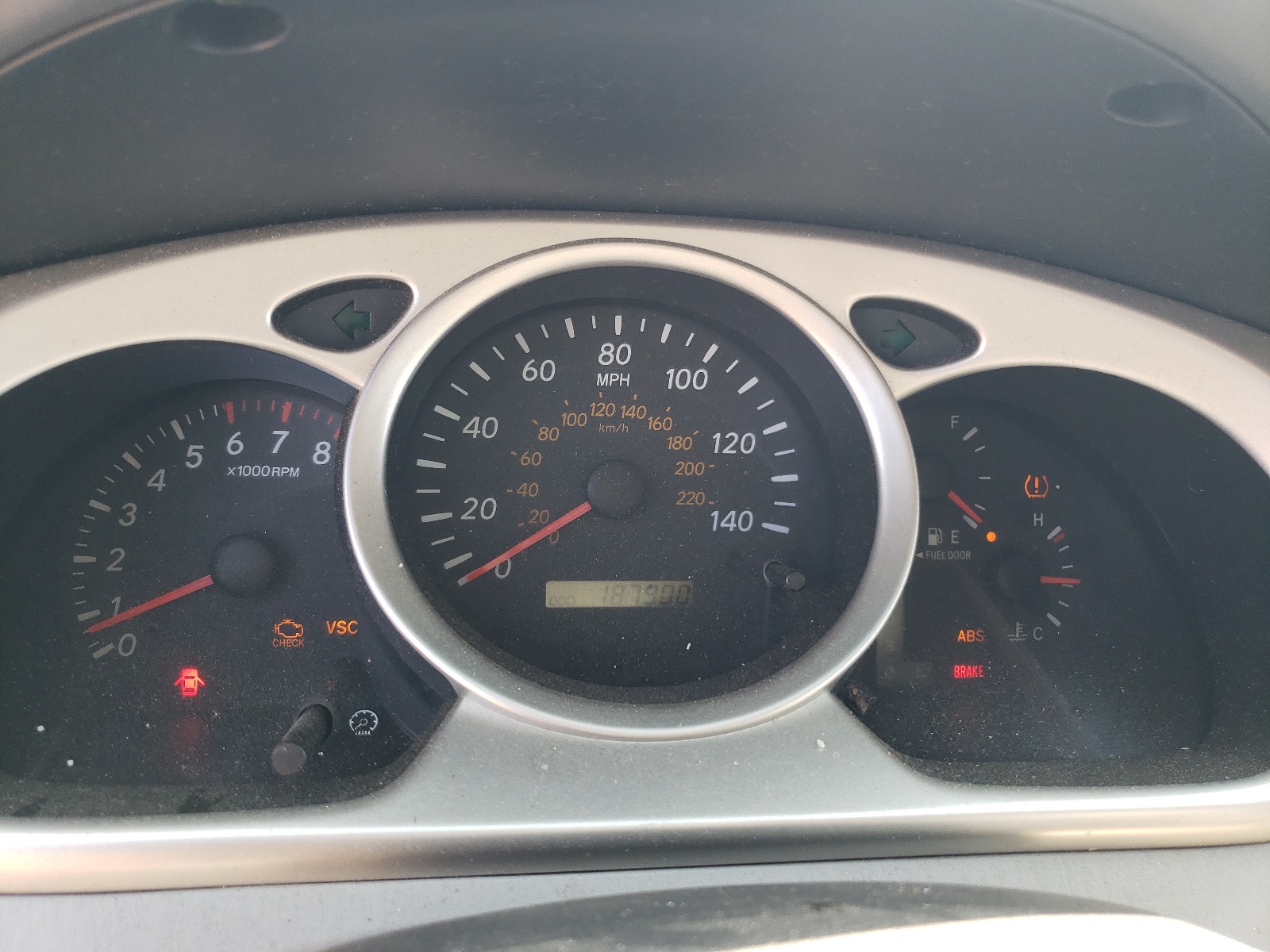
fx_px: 954
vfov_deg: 53.1
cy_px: 476
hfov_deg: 67.3
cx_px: 635
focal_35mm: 26
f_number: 1.5
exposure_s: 1/120
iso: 53
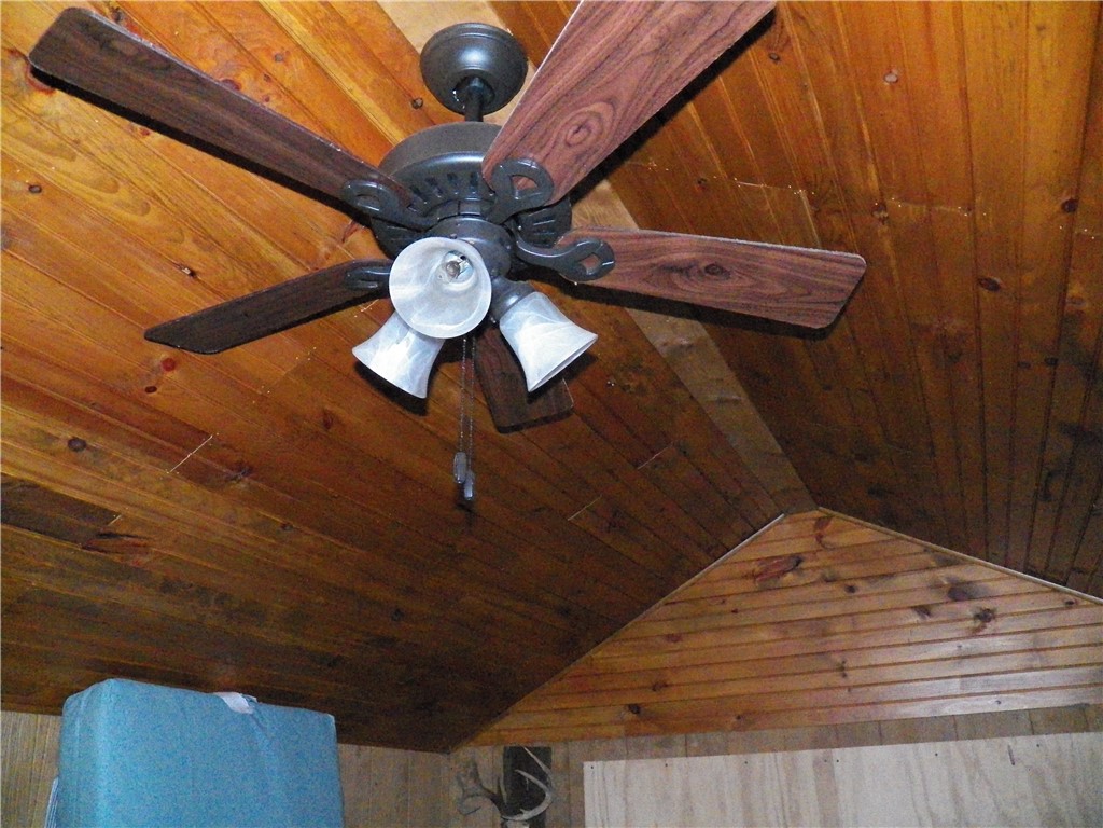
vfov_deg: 49.7
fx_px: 892
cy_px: 414
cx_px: 552
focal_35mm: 28
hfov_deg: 63.4
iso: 3200
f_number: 2.8
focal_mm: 4.9
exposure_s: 1/125
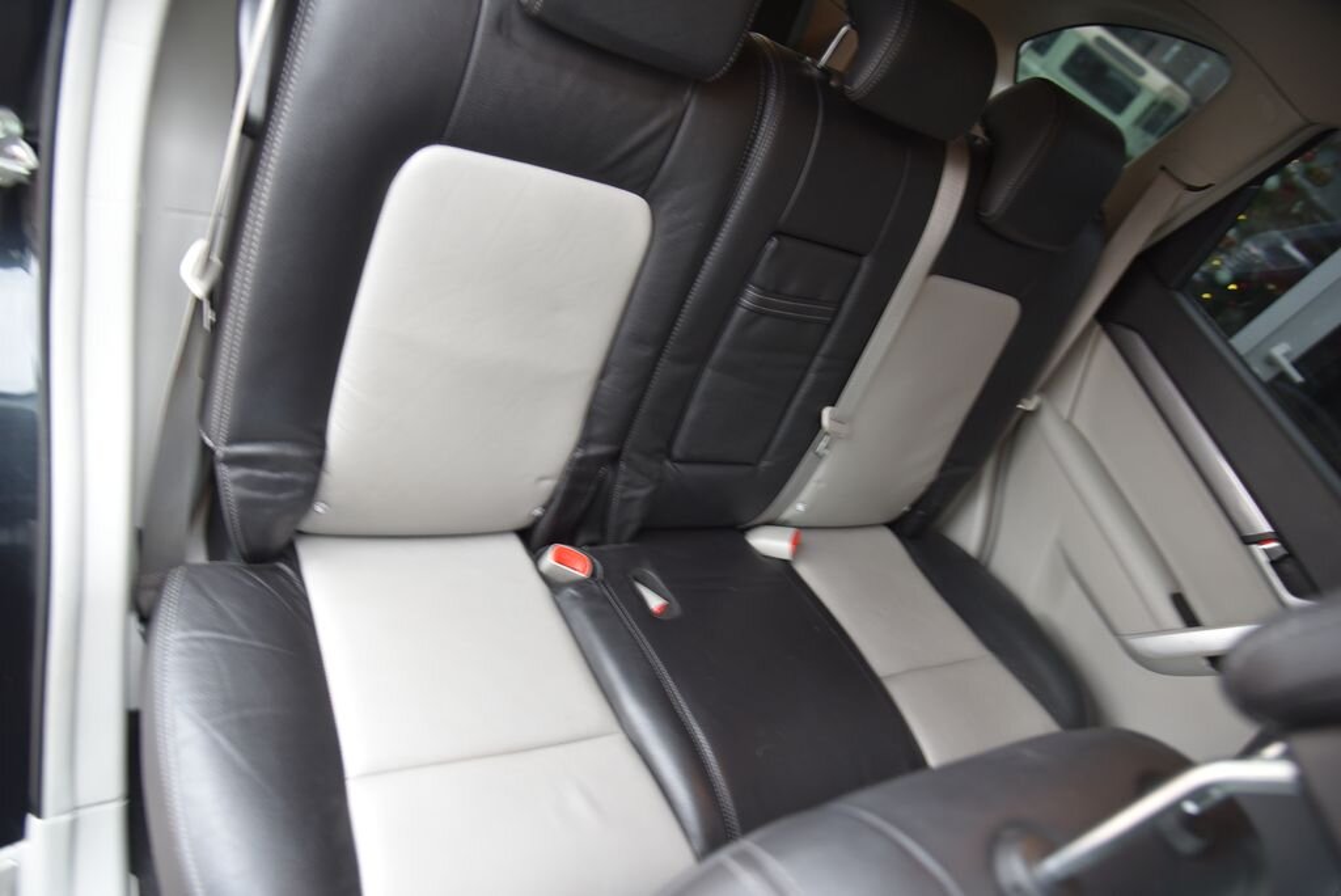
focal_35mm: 24
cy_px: 448
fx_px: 894
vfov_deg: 53.2
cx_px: 670
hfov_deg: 73.7
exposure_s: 1/13
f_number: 4
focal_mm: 24
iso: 500
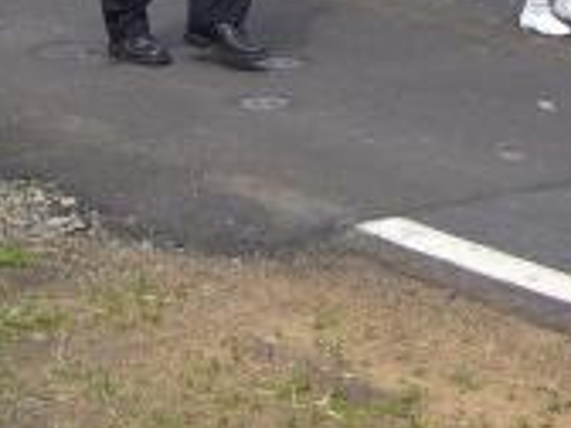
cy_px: -346
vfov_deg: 10.5
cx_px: 238
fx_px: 2194
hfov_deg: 14.8
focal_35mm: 133
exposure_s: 1/640
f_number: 4.3
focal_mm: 5.8
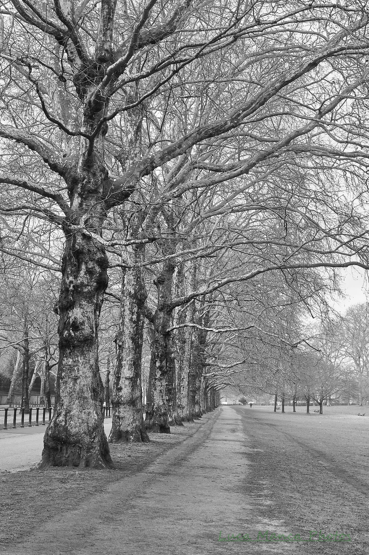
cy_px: 278
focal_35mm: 55
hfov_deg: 24.6
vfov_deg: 36.3
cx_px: 184
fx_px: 847
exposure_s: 1/30
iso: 200
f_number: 9
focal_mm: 55
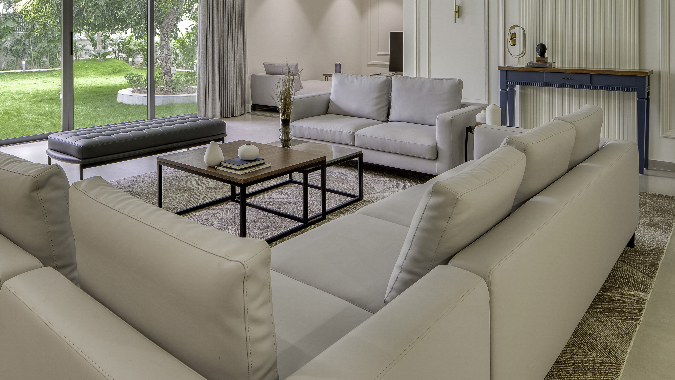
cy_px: 93
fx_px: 501
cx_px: 245
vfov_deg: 40.3
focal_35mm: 28
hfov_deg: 66.7
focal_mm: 24
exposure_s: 1/2.1
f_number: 11
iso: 100
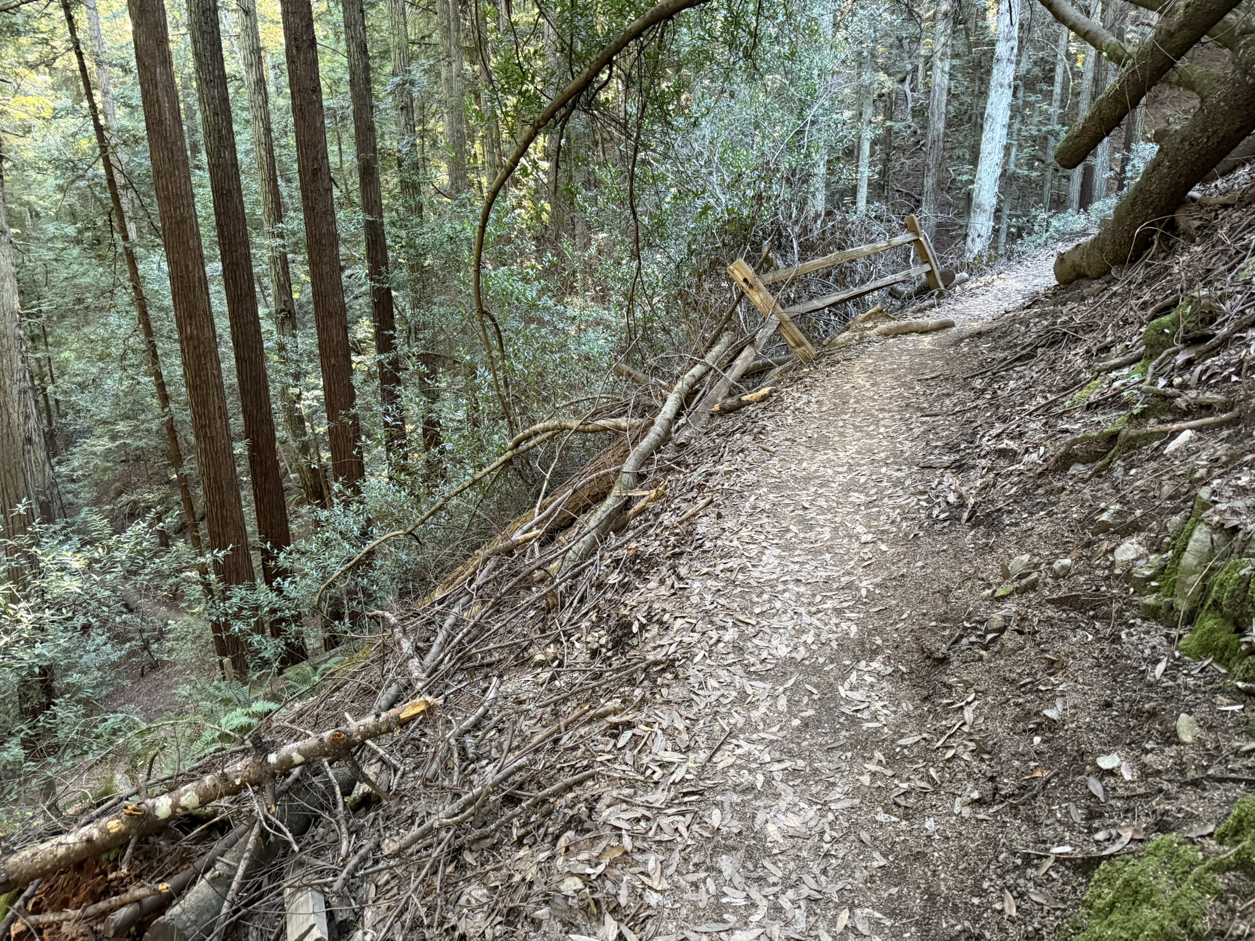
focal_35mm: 24
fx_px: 870
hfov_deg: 71.6
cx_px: 628
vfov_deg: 56.8
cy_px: 470
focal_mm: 6.76
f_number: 1.78
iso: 800
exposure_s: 1/60
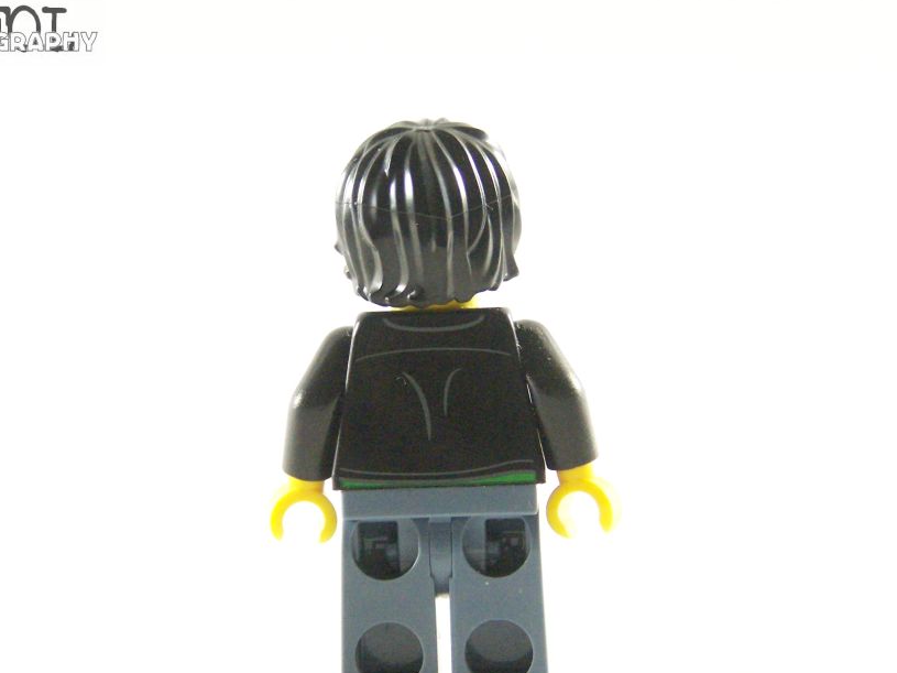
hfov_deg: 14.9
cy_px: 406
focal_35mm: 132
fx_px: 3420
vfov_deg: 11.2
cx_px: 437
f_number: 3.2
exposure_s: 1/45
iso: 400
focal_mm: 17.5
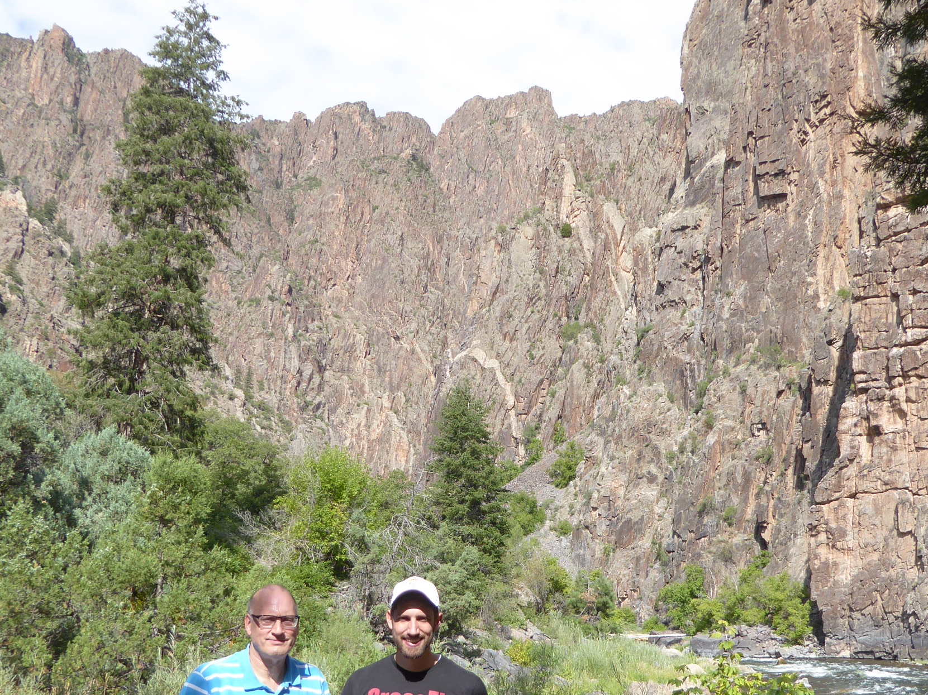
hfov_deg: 49.9
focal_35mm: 37
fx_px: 992
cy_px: 490
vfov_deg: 38.0
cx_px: 545
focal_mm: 4.3
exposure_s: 1/500
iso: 80
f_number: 3.3
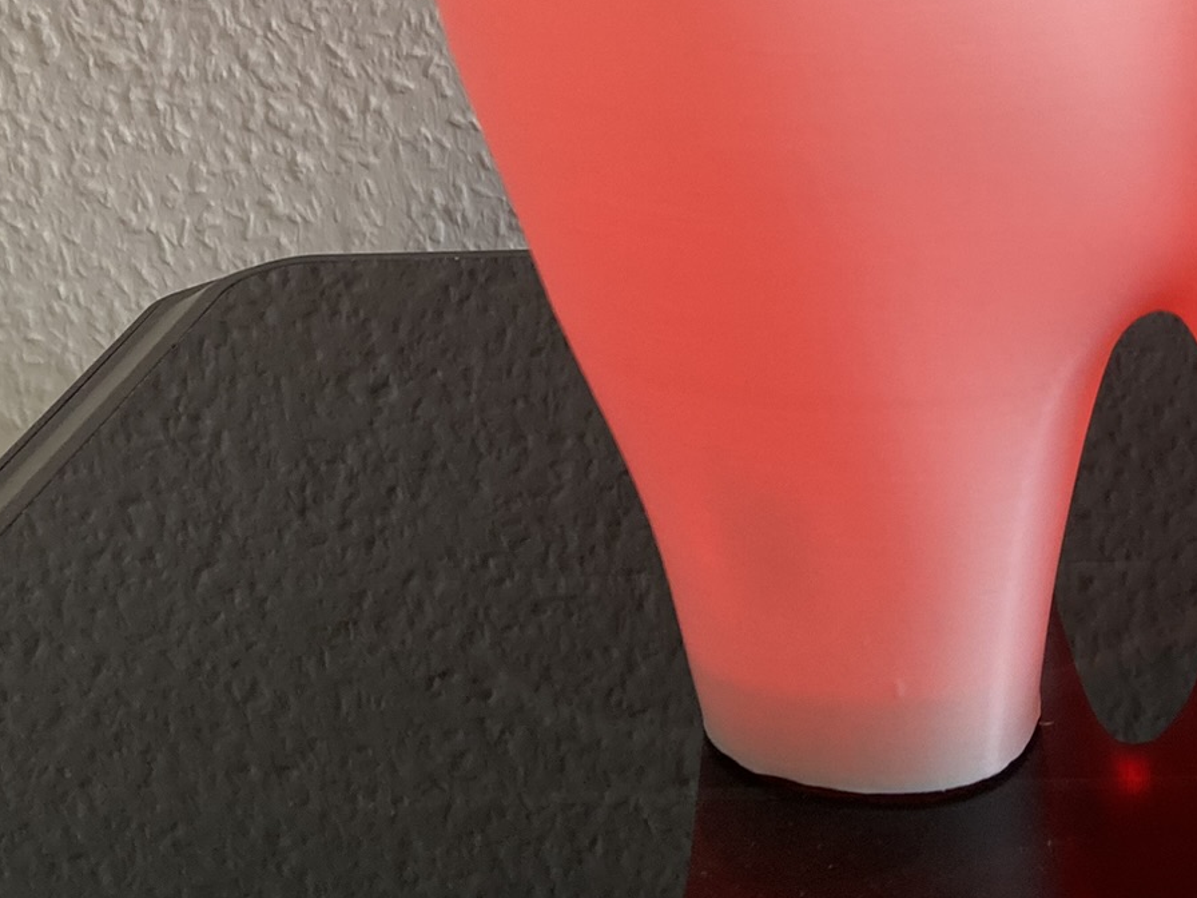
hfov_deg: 28.6
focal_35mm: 64
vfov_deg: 22.1
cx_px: 1161
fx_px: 2213
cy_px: 12
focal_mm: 3.99
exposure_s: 1/72
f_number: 1.8
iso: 80
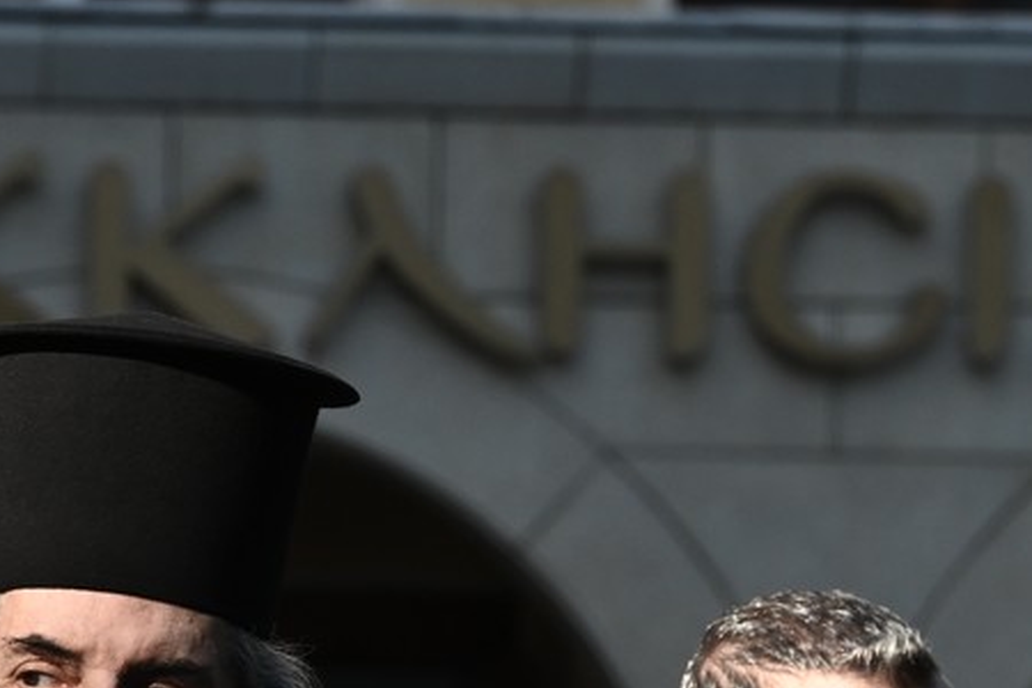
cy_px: 776
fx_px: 20380
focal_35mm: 711
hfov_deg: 2.9
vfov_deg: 1.9
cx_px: 37
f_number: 11
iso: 640
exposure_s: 1/400
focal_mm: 200
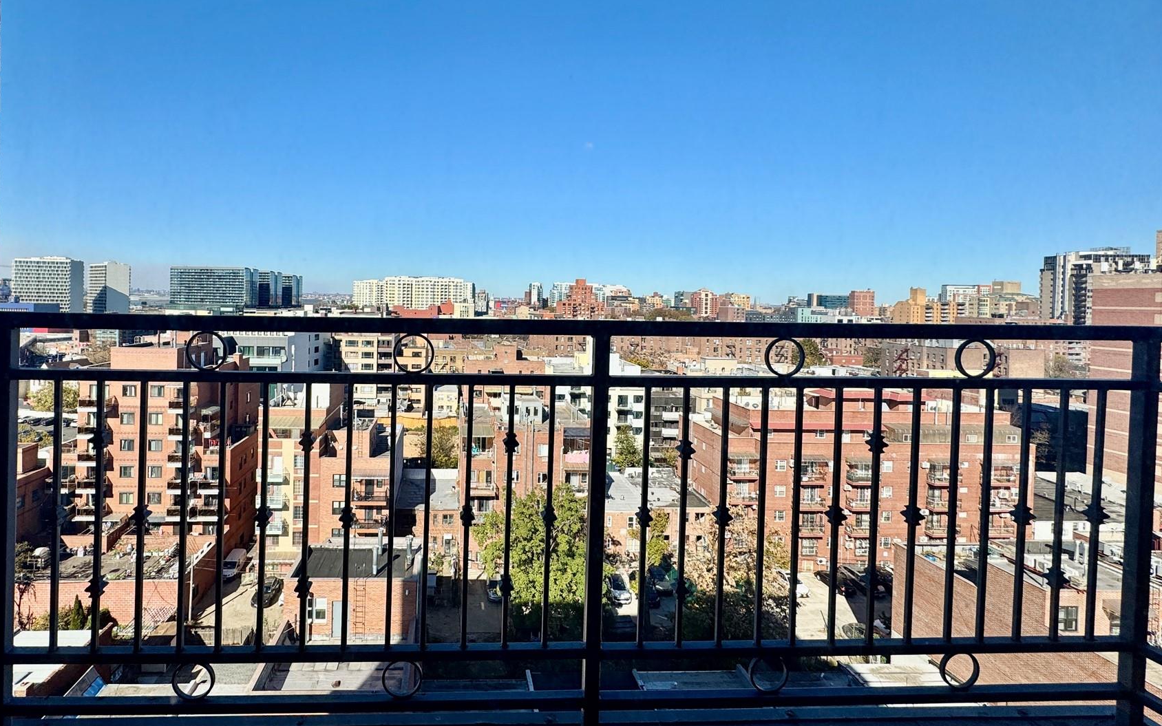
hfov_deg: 90.2
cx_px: 477
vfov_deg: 64.6
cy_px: 307
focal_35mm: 18
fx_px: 570
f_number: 2.2
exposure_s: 1/1880
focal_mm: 2.22
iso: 50
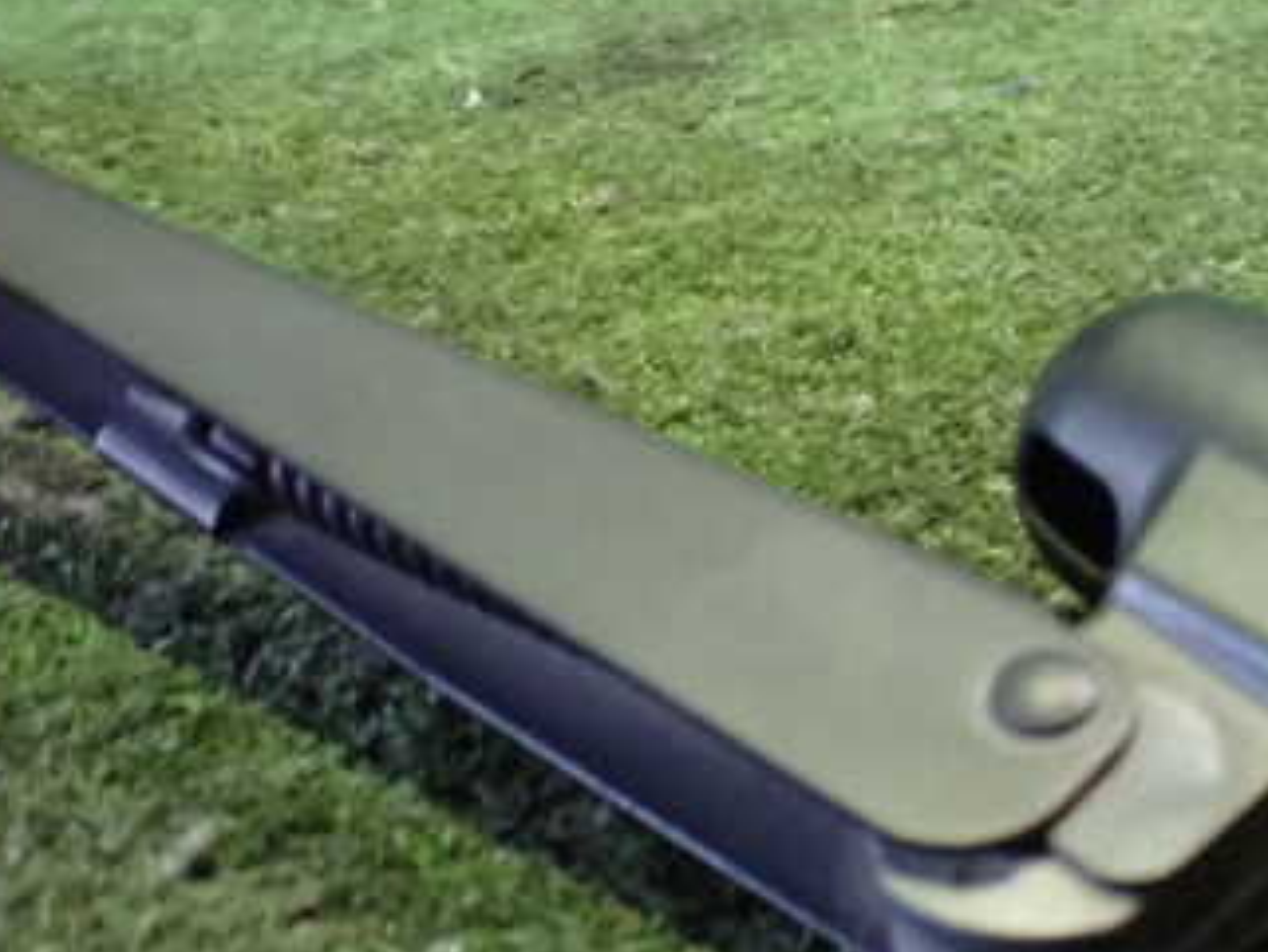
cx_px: 1130
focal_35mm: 56
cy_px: 711
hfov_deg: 32.7
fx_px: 2052
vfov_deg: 25.8
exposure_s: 1/30
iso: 1250
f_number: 2.3
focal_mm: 5.4
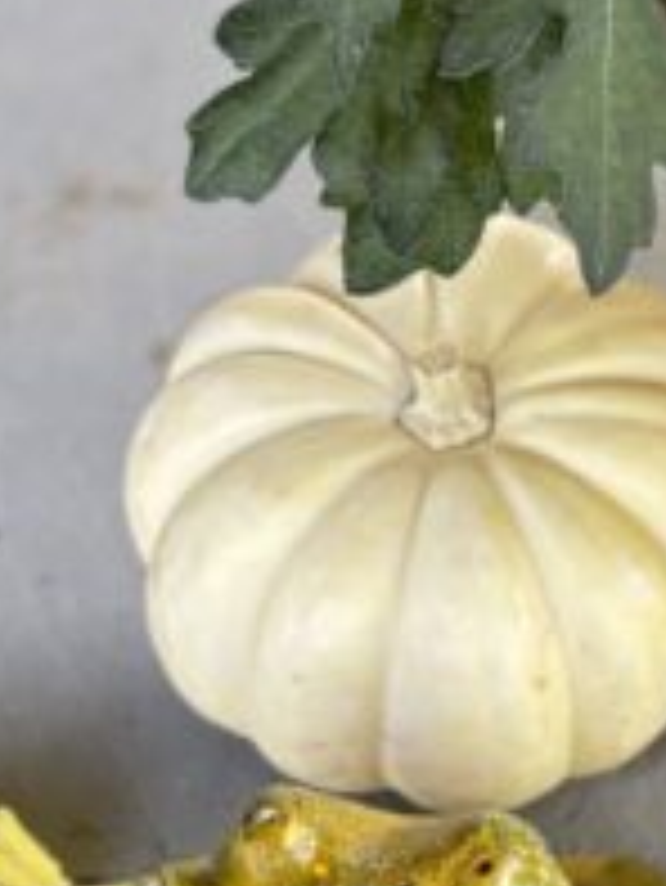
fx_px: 3459
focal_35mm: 135
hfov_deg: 10.5
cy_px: 454
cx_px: 1120
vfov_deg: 14.6
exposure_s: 1/68
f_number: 1.6
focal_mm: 5.96
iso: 125
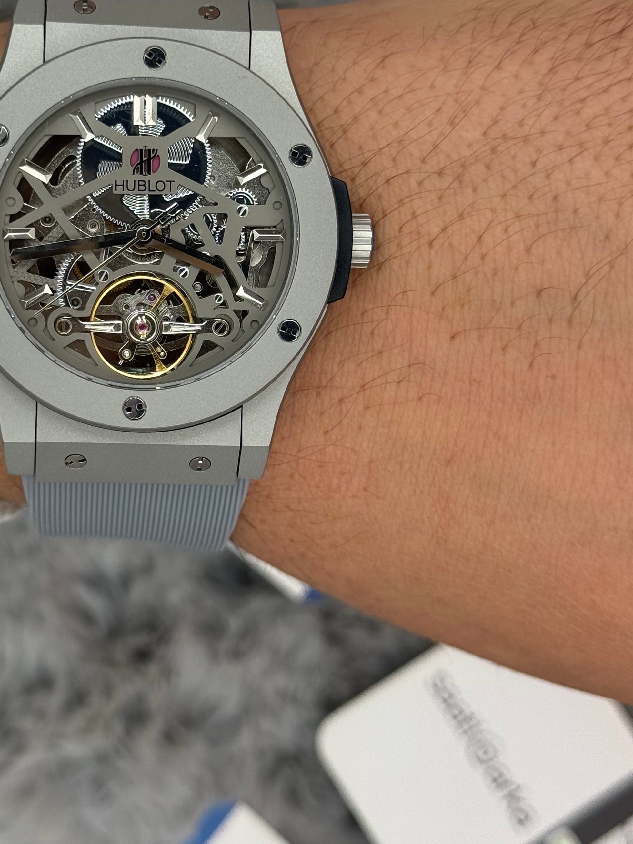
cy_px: 292
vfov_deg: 26.2
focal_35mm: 74
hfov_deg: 19.8
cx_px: 192
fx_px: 1804
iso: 64
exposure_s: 1/747
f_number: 1.78
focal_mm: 6.76
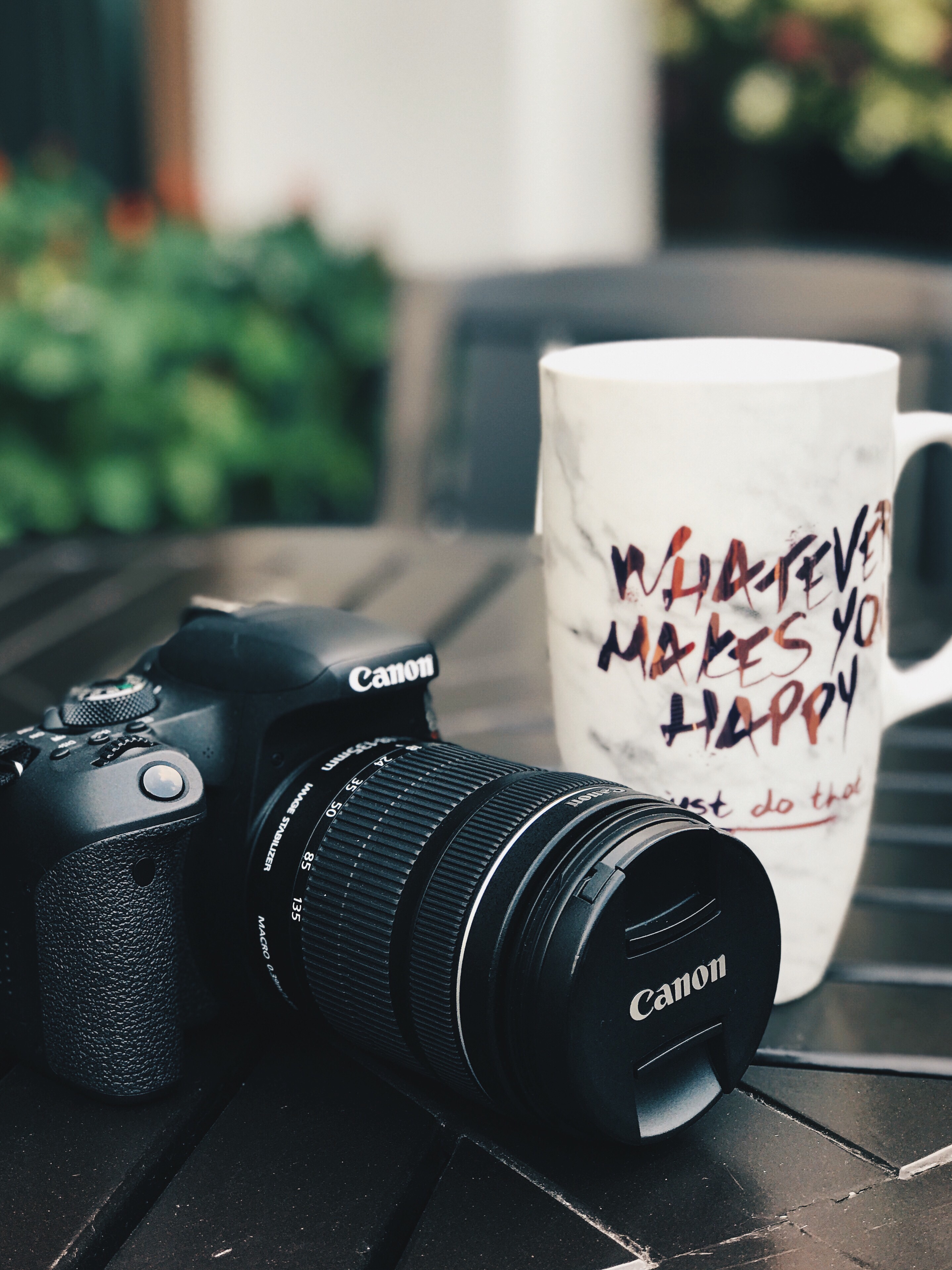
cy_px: 621
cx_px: 485
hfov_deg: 24.4
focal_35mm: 60
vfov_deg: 32.2
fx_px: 2200
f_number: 2.8
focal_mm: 6.6
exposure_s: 1/93
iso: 50
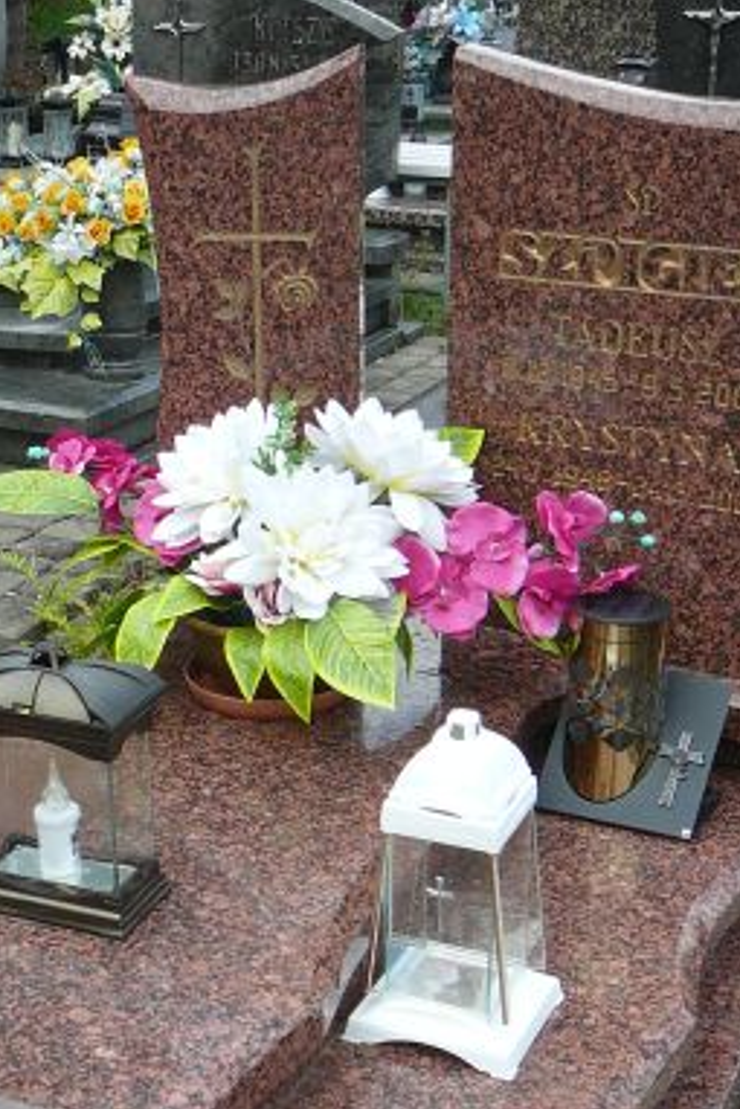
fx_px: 1879
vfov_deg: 32.3
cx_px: 206
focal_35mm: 61
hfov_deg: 22.1
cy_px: 833
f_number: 2.8
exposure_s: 1/400
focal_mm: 5.2
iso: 80
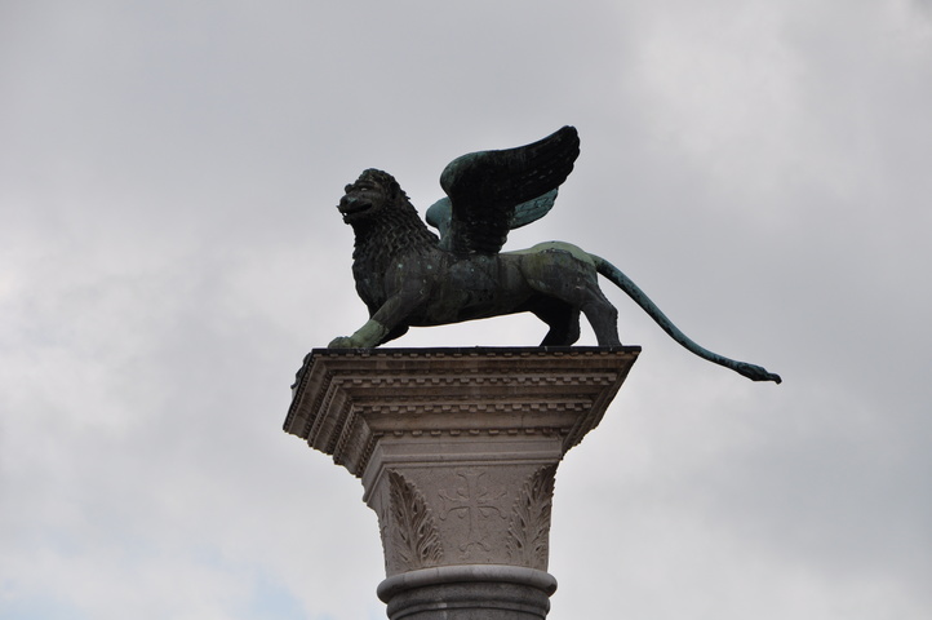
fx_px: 5238
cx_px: 466
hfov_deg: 10.2
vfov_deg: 6.8
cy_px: 310
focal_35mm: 202
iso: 200
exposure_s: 1/500
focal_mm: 135
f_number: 11
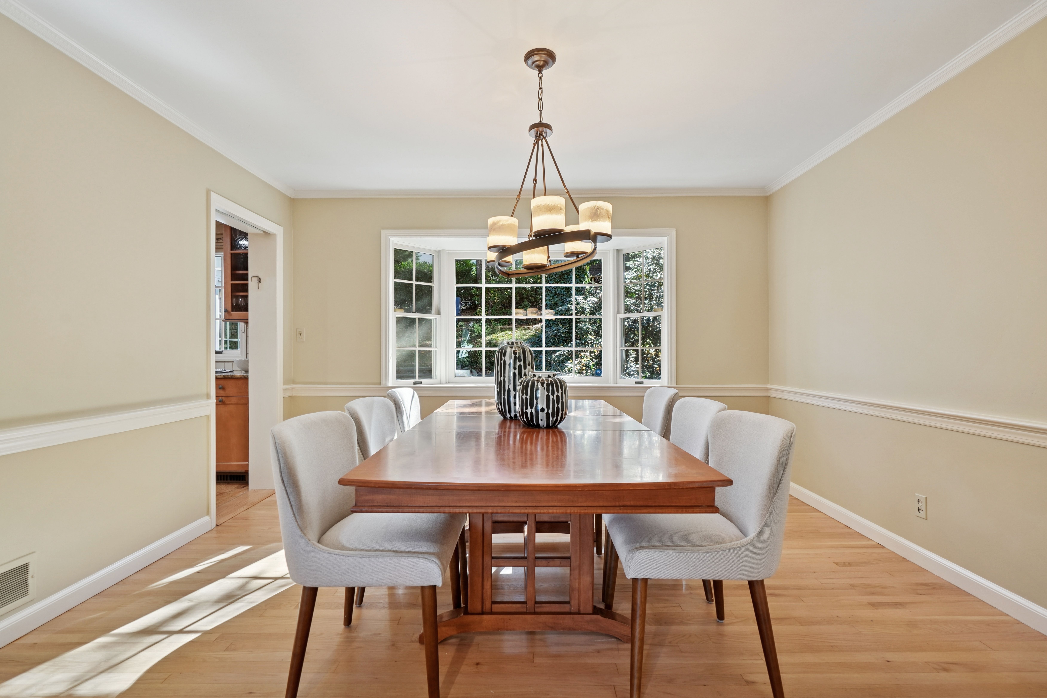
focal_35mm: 16
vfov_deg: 73.7
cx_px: 524
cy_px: 349
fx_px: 465
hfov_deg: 96.7
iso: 400
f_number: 7.1
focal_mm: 16
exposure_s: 1/40
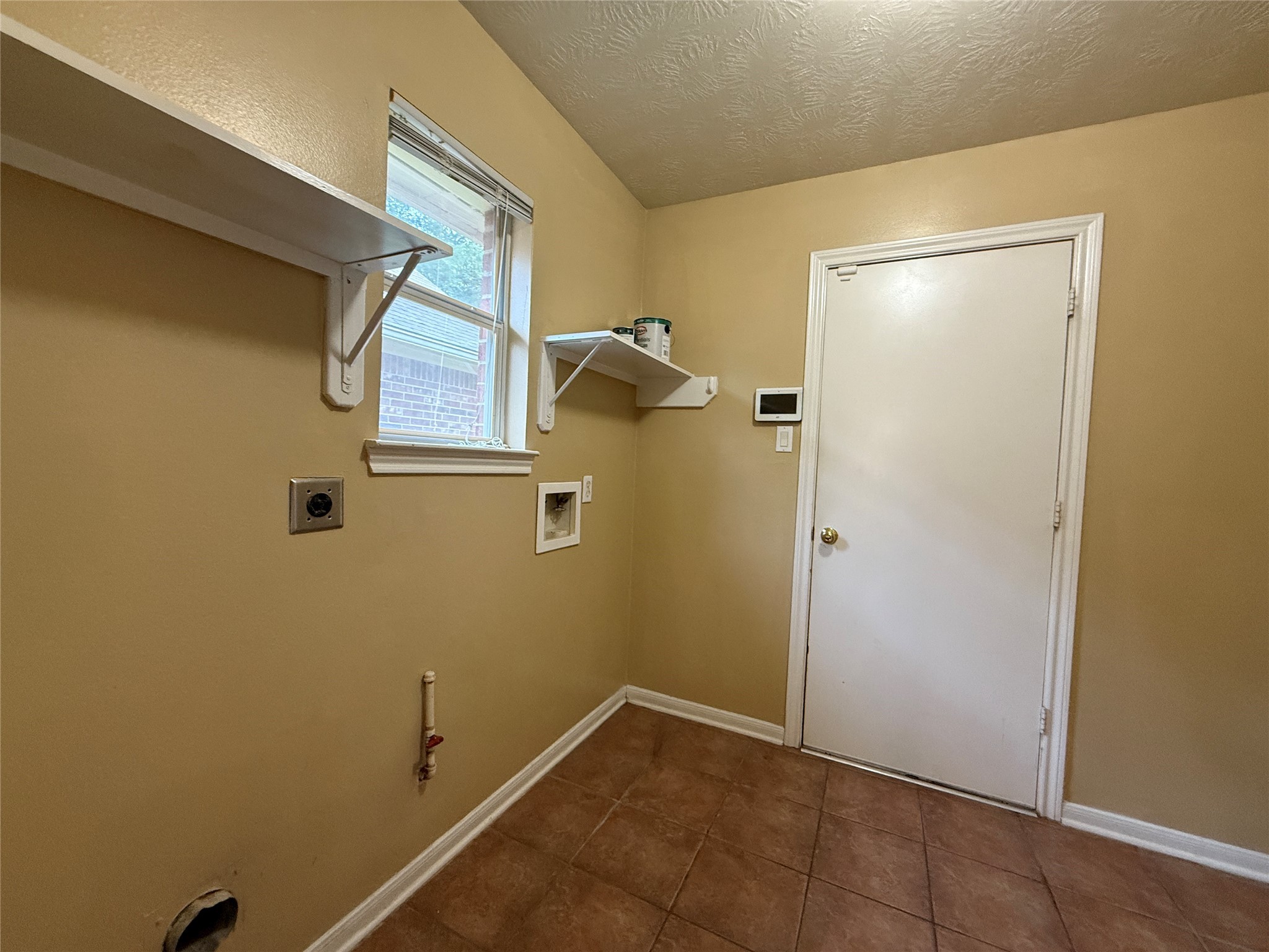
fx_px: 513
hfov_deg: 102.1
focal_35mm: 14
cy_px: 476
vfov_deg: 85.7
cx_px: 634
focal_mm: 2.22
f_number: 2.2
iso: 400
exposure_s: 1/60
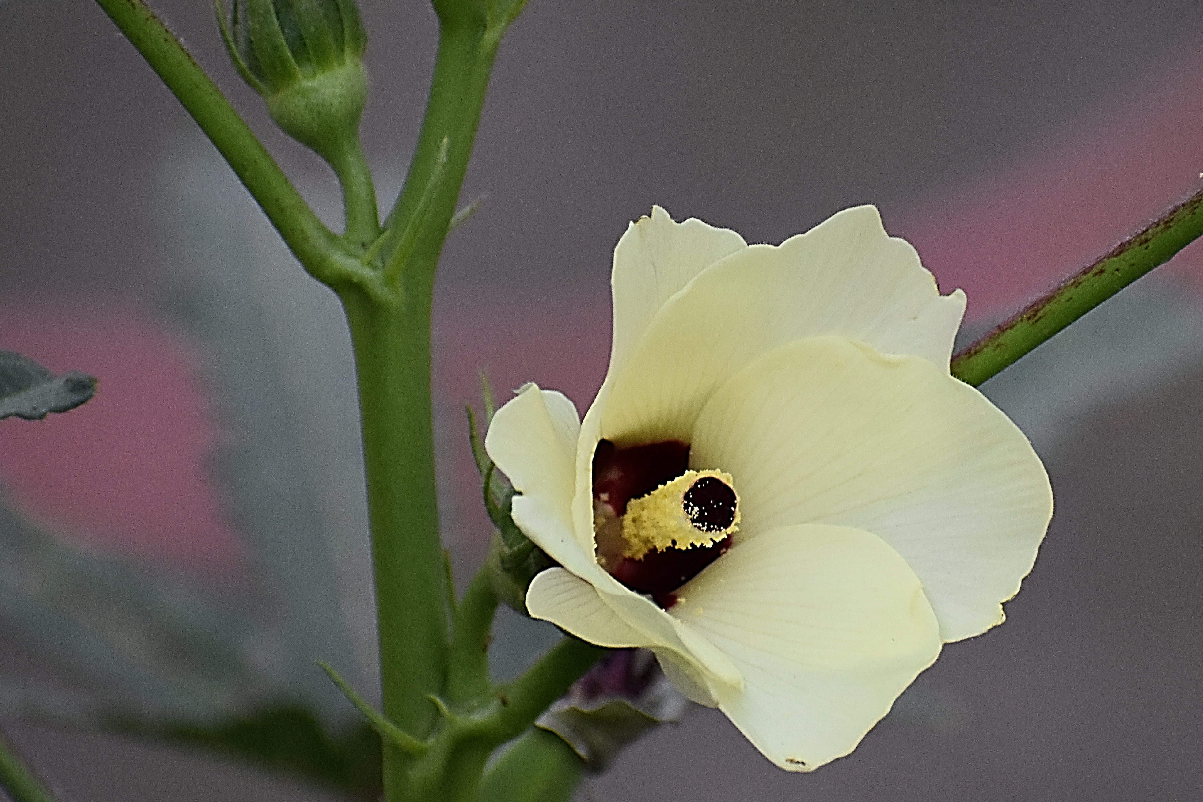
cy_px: 329
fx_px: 20682
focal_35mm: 619
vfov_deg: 2.2
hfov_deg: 3.3
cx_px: 727
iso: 800
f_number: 6.3
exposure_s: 1/800
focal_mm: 270
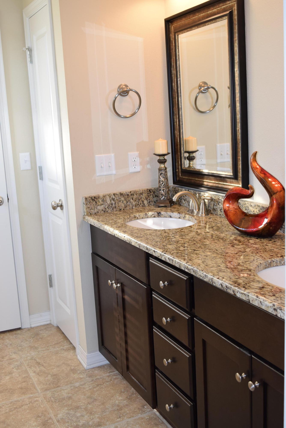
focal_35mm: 44
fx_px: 518
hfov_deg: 30.9
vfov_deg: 44.9
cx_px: 143
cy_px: 214
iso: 560
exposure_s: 1/125
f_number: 5.6
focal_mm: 29
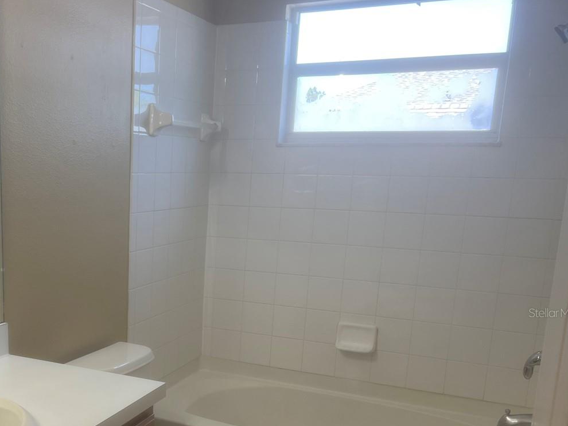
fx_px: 689
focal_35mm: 42
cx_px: 124
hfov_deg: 43.0
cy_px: 312
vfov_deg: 33.8
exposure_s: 1/120
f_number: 1.5
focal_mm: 5.7
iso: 50
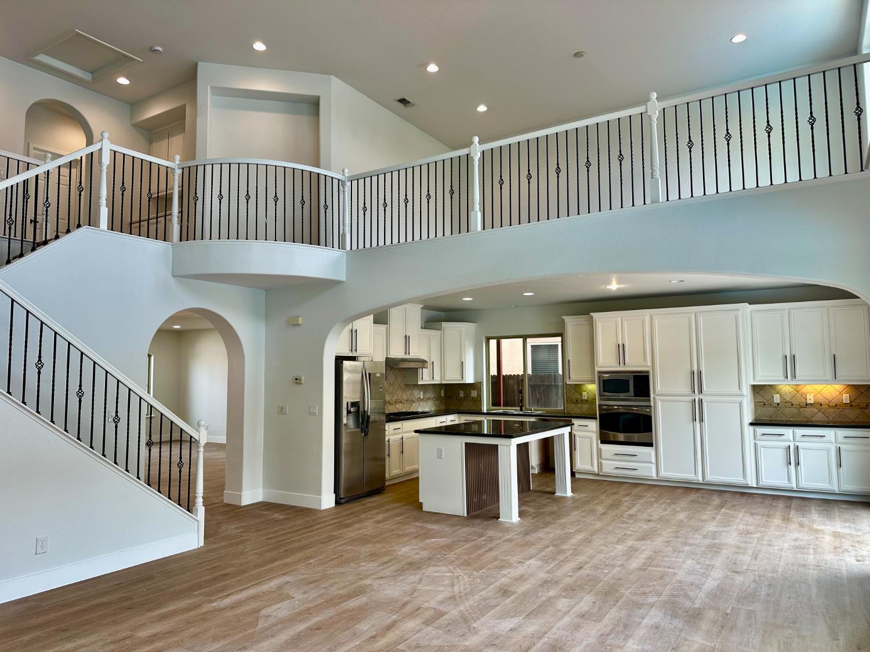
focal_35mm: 24
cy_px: 326
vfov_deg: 56.8
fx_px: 603
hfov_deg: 71.6
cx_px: 435
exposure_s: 1/120
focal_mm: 6.86
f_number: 1.78
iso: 80
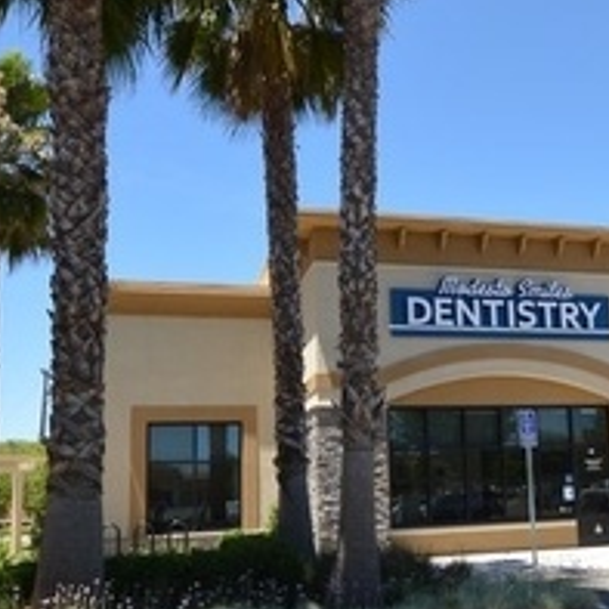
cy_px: 337
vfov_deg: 41.8
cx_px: 413
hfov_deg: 41.3
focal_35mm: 40
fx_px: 796
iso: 100
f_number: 8
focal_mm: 10
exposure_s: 1/200
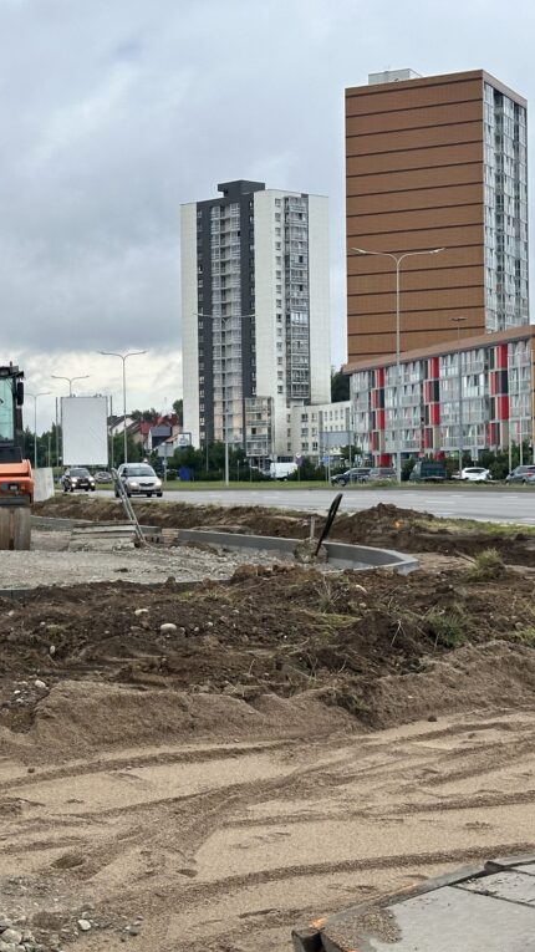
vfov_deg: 30.2
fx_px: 1766
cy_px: 477
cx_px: -30
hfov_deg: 16.8
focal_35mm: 70
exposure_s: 1/962
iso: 64
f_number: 1.78
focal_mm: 6.86
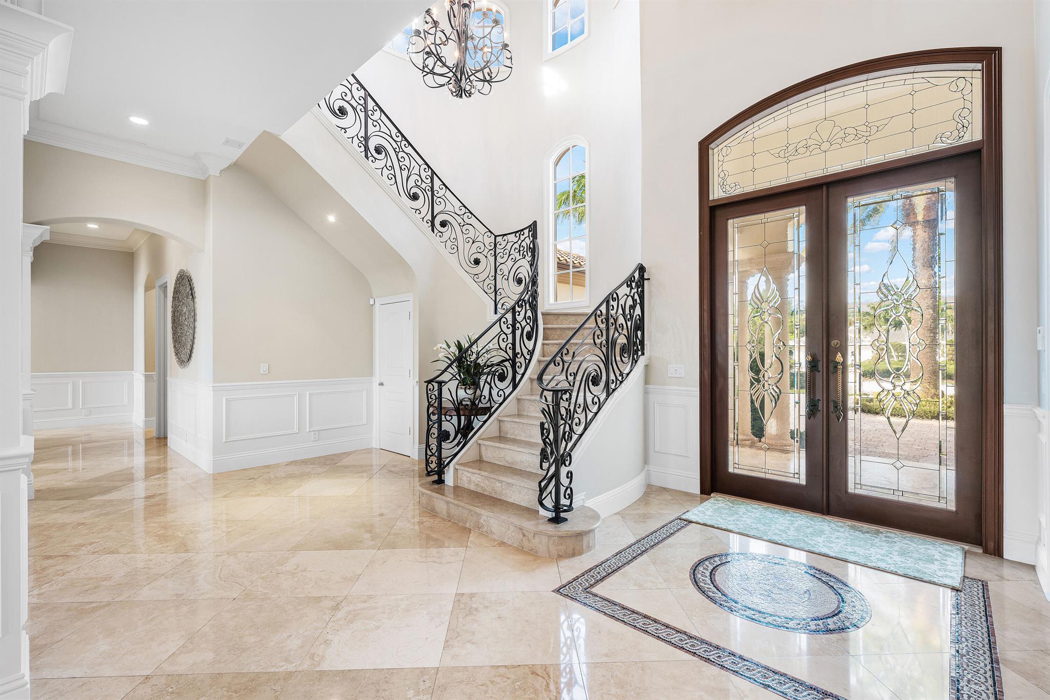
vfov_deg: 73.7
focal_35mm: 16
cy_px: 350
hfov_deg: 96.7
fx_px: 467
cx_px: 525
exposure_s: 1/20
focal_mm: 16
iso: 160
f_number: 7.1
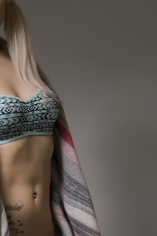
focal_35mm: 157
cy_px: 176
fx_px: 1027
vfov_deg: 13.0
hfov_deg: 8.7
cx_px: 25
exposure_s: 1/100
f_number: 14
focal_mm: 52
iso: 100
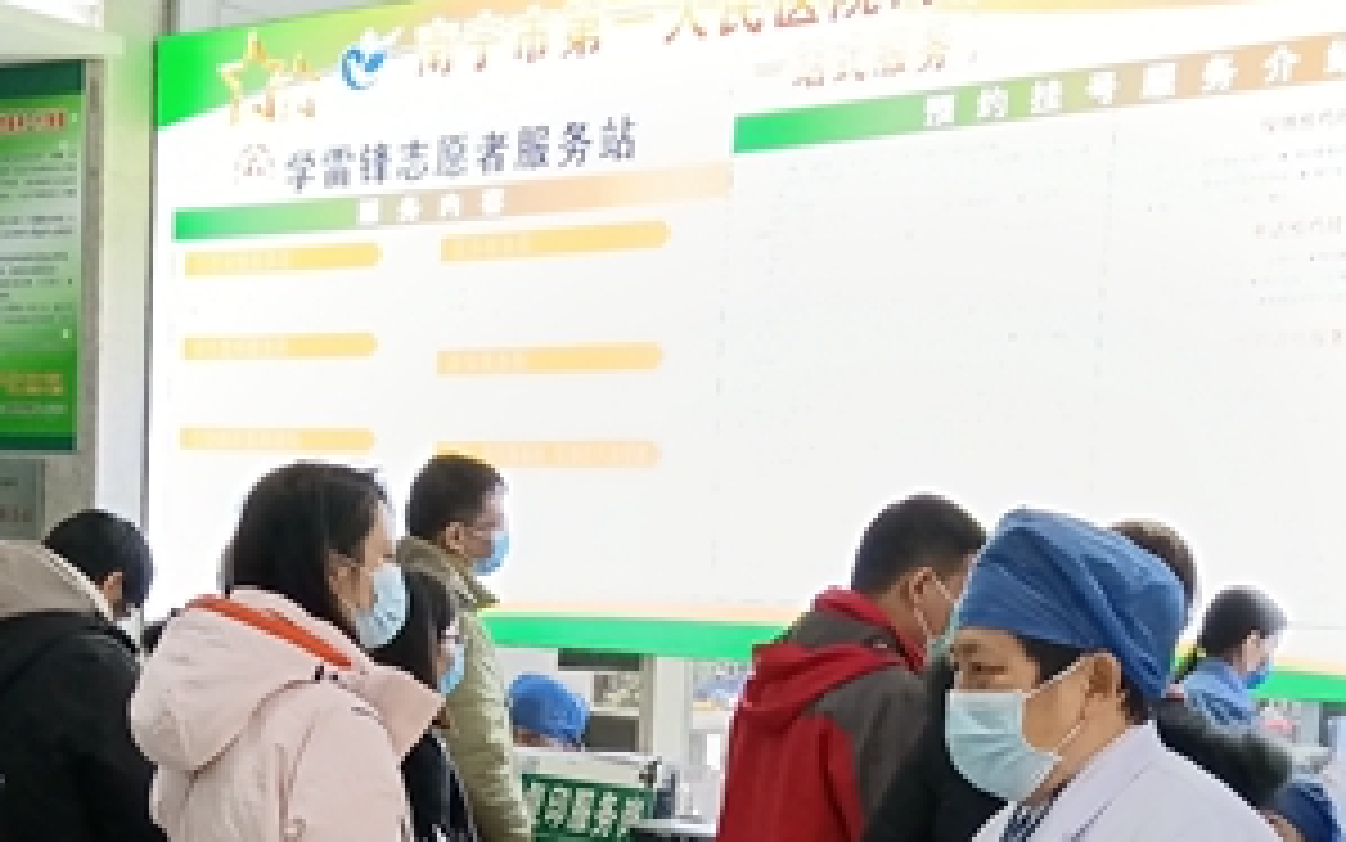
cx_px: 662
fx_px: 2532
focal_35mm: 69
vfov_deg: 18.1
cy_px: 946
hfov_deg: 29.8
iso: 690
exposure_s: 1/100
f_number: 1.9
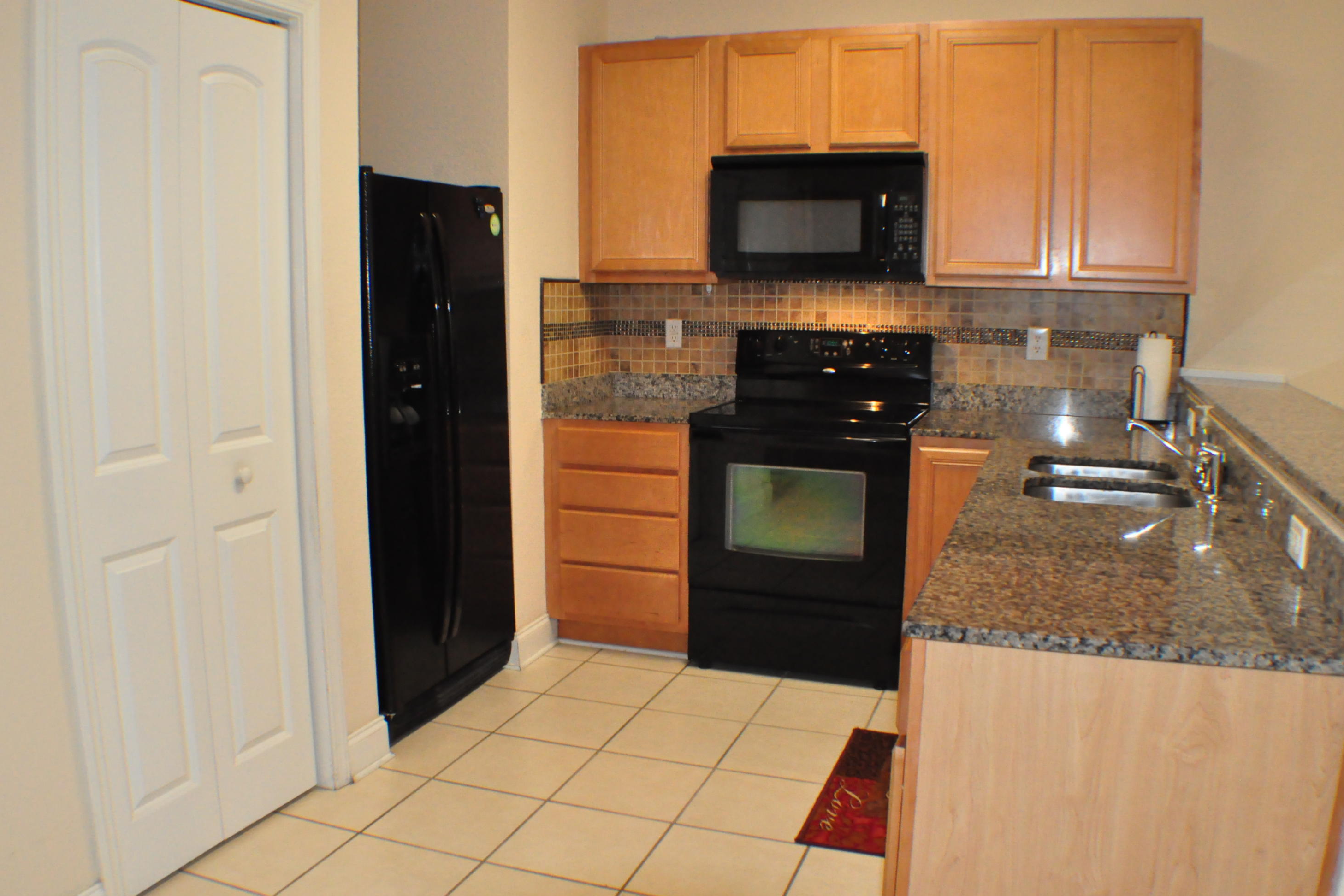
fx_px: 1381
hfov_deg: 51.9
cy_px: 441
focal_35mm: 37
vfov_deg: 35.9
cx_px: 654
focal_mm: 24
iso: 3200
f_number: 8
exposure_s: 1/60
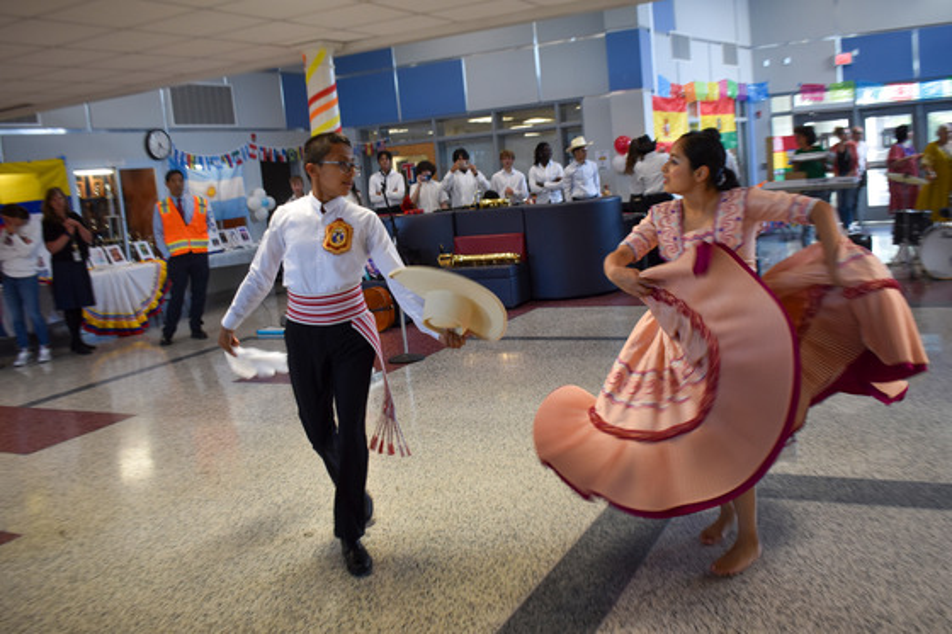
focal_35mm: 33
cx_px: 476
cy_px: 317
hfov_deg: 57.2
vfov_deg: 39.9
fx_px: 872
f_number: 4
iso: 400
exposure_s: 1/60
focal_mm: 22
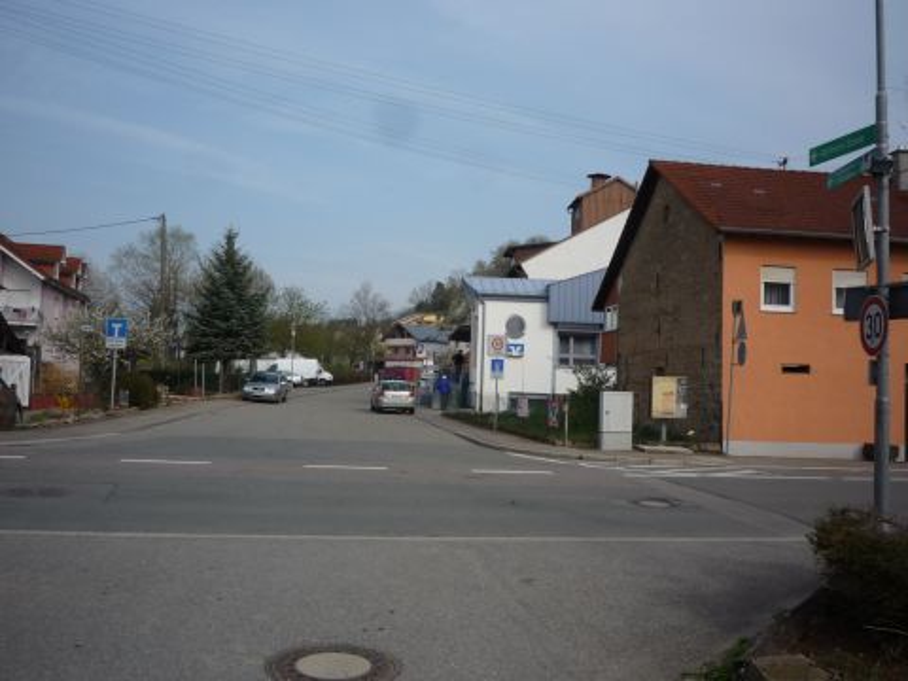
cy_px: 340
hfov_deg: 56.8
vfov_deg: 44.2
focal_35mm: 32
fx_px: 839
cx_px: 454
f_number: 5.6
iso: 100
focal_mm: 5.2
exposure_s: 1/400
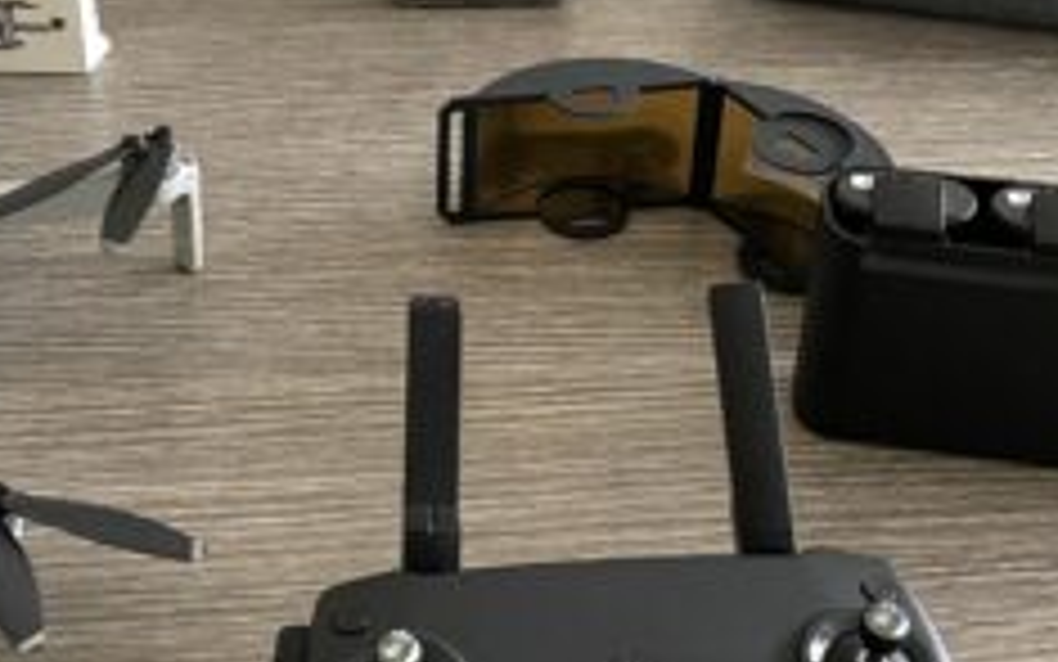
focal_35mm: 60
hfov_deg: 33.8
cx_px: 392
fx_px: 1730
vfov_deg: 21.4
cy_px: 124
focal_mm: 4.2
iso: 500
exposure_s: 1/56
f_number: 1.6
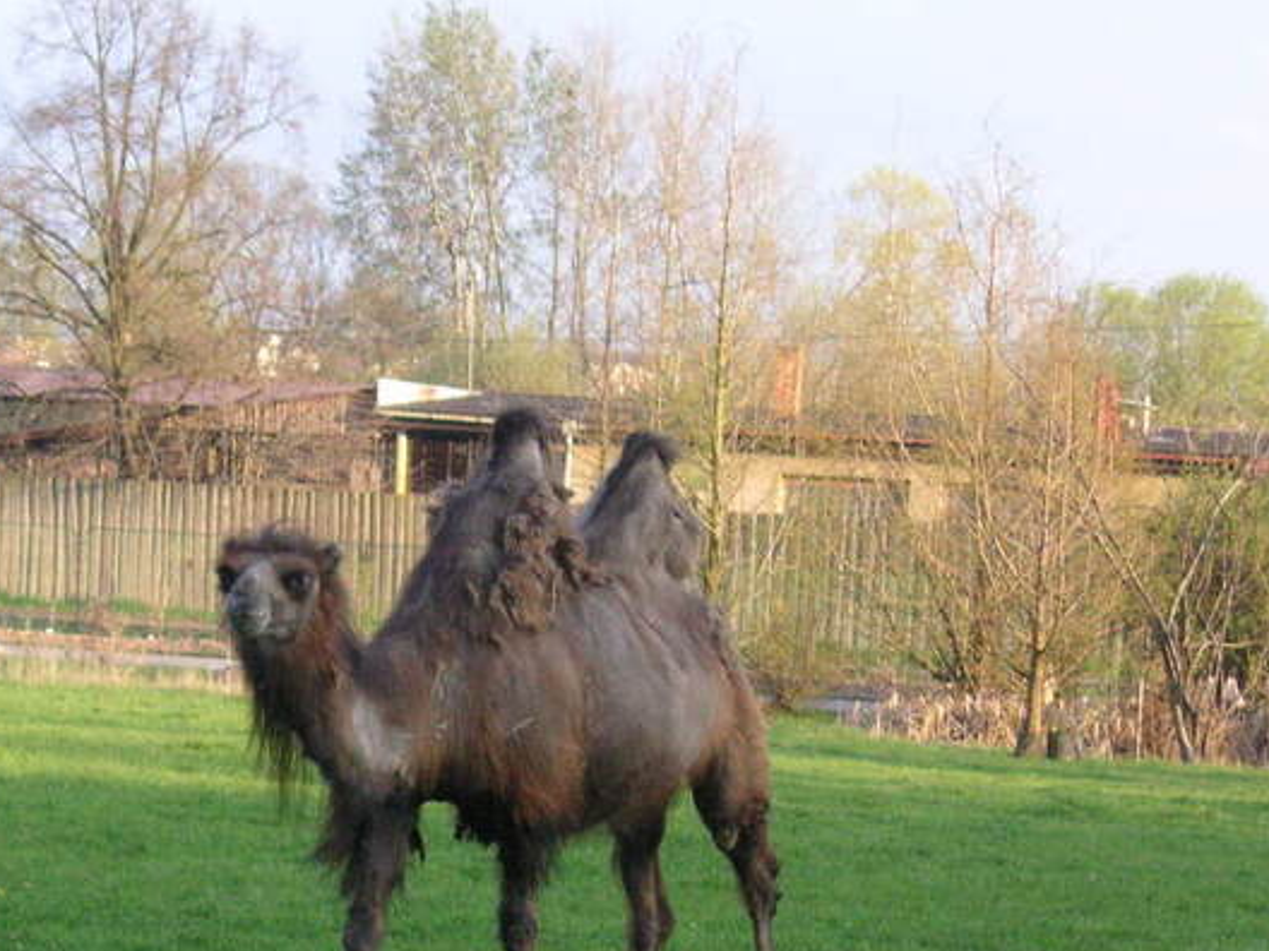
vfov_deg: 9.3
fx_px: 5829
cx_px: 392
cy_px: 660
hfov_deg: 12.4
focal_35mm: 159
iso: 160
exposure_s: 1/180
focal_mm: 17.1
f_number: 5
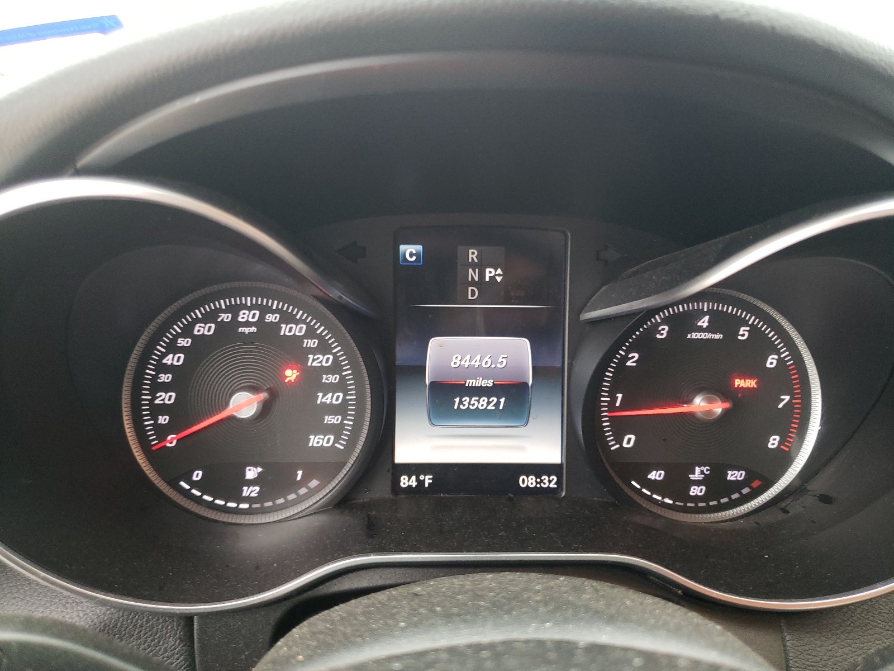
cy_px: 336
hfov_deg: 67.3
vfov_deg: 53.1
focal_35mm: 26
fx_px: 671
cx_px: 447
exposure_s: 1/50
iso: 165
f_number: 1.5
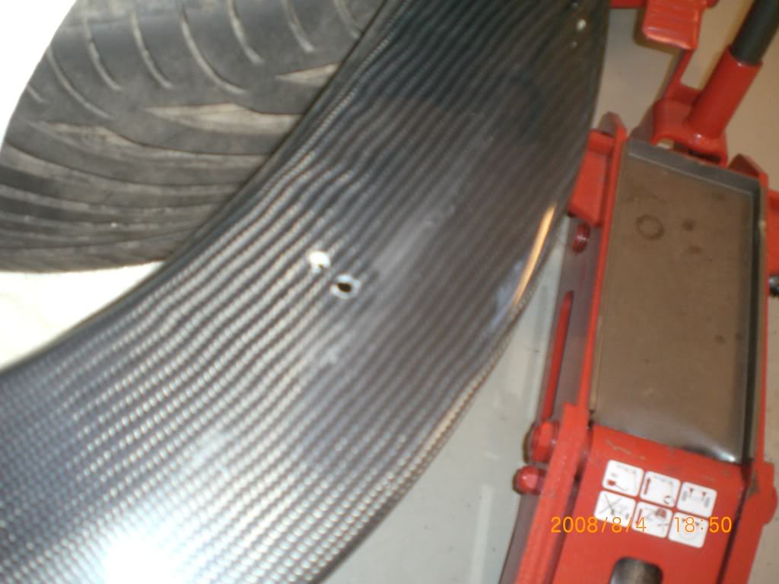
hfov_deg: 49.0
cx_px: 390
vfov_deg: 37.7
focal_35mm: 38
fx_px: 855
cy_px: 292
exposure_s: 1/60
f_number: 3.1
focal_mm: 6.3
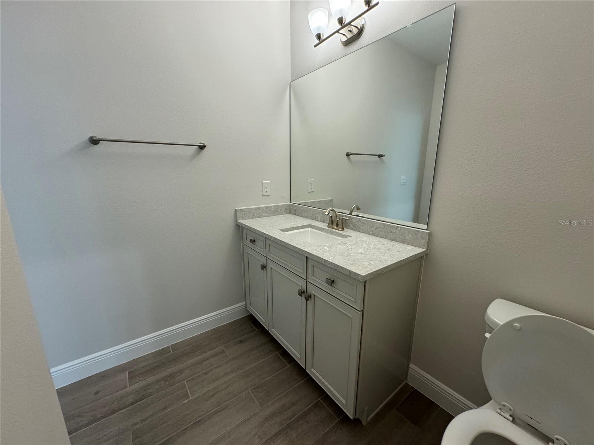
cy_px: 222
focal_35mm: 14
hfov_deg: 102.1
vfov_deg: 85.7
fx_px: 240
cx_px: 297
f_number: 2.2
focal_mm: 2.22
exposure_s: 1/120
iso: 250
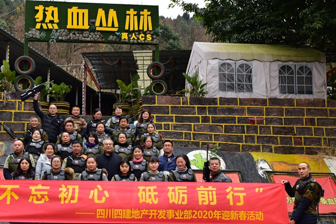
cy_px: 142
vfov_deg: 29.1
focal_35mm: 46
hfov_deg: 42.4
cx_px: 127
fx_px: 429
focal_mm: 36
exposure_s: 1/200
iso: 800
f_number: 5.6
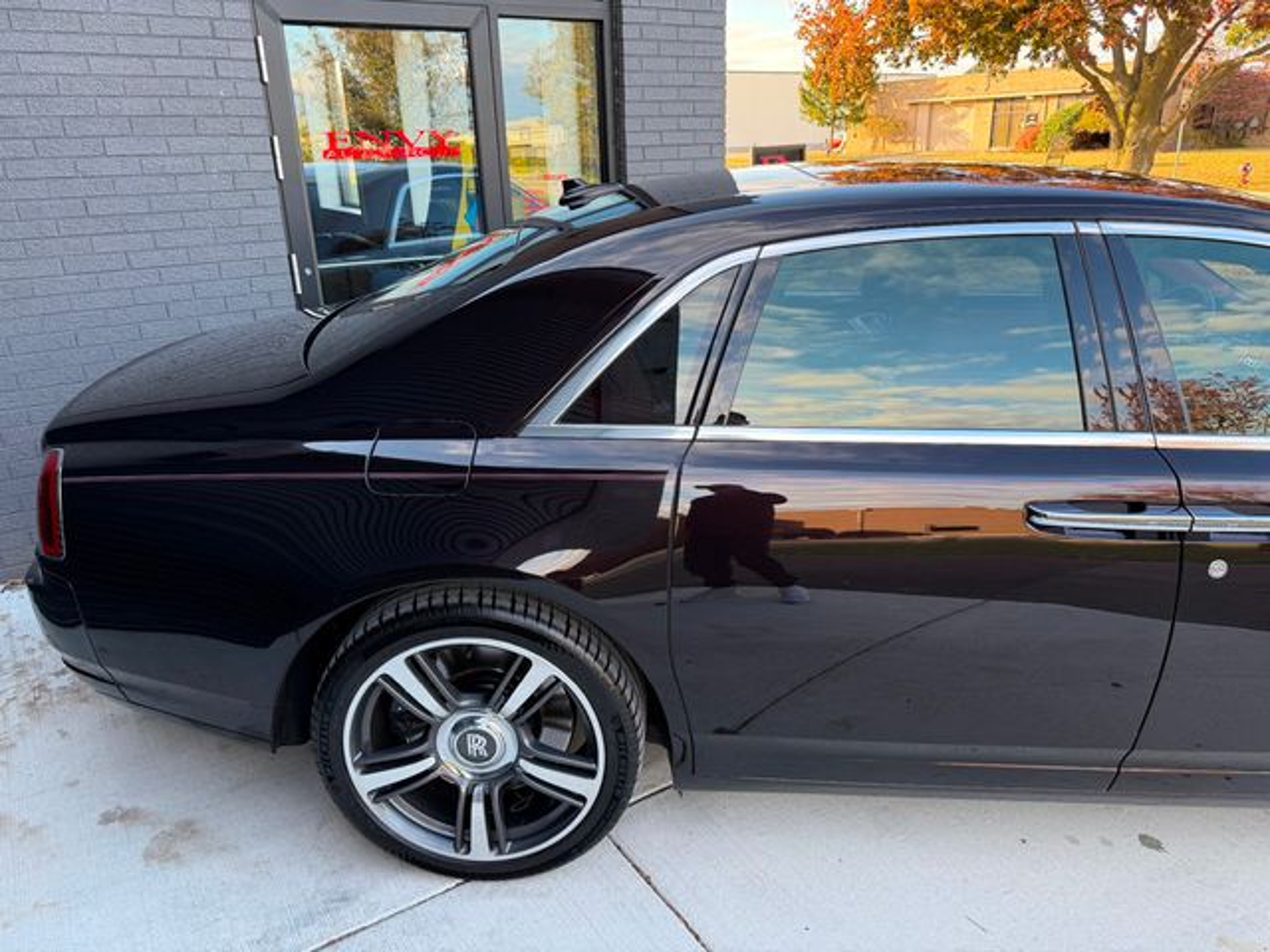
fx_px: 881
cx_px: 635
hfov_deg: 71.6
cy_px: 476
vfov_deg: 56.8
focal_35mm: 24
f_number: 1.78
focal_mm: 6.76
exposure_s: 1/187
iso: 100
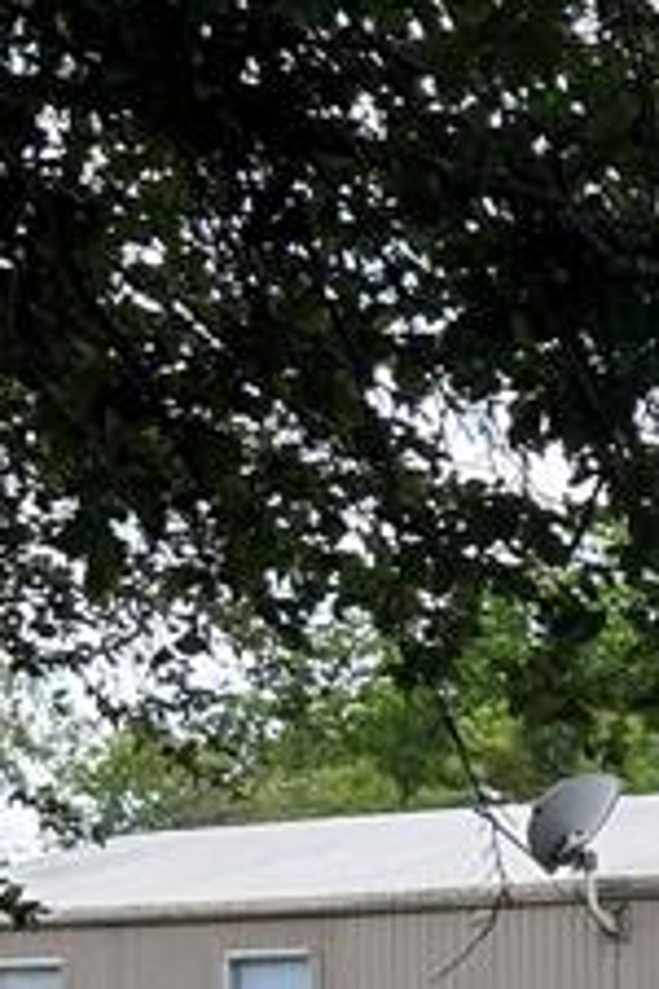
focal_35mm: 123
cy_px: 1218
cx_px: 1687
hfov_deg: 9.6
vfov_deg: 15.9
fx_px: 3377
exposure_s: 1/1112
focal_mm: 5.7
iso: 50
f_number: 1.5
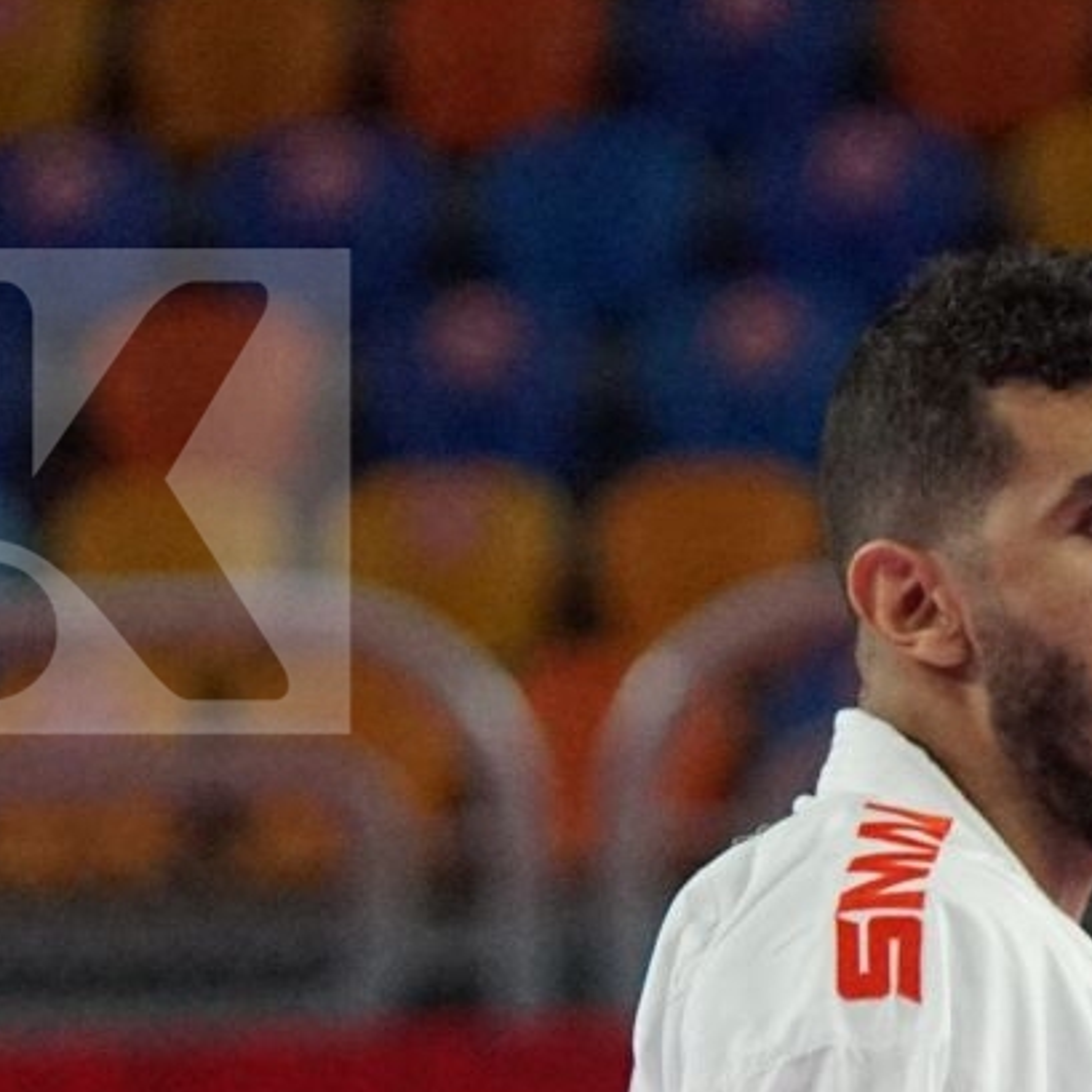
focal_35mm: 730
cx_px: 1912
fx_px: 26054
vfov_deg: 2.4
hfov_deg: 2.4
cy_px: 1436
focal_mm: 130
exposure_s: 1/2000
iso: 3200
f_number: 2.8
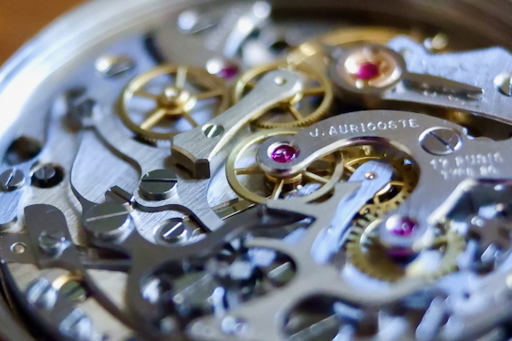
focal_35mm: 109
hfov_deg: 18.7
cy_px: 217
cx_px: 191
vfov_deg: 12.6
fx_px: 1550
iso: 6400
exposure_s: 1/1000
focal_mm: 30.2
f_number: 3.6
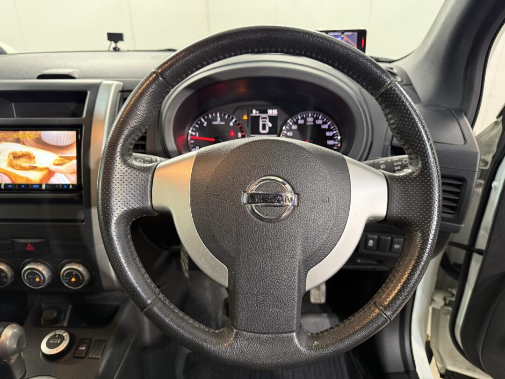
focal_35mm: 24
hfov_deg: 71.6
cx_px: 252
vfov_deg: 56.8
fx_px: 350
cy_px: 190
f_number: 1.78
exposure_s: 1/50
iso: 400
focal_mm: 6.76
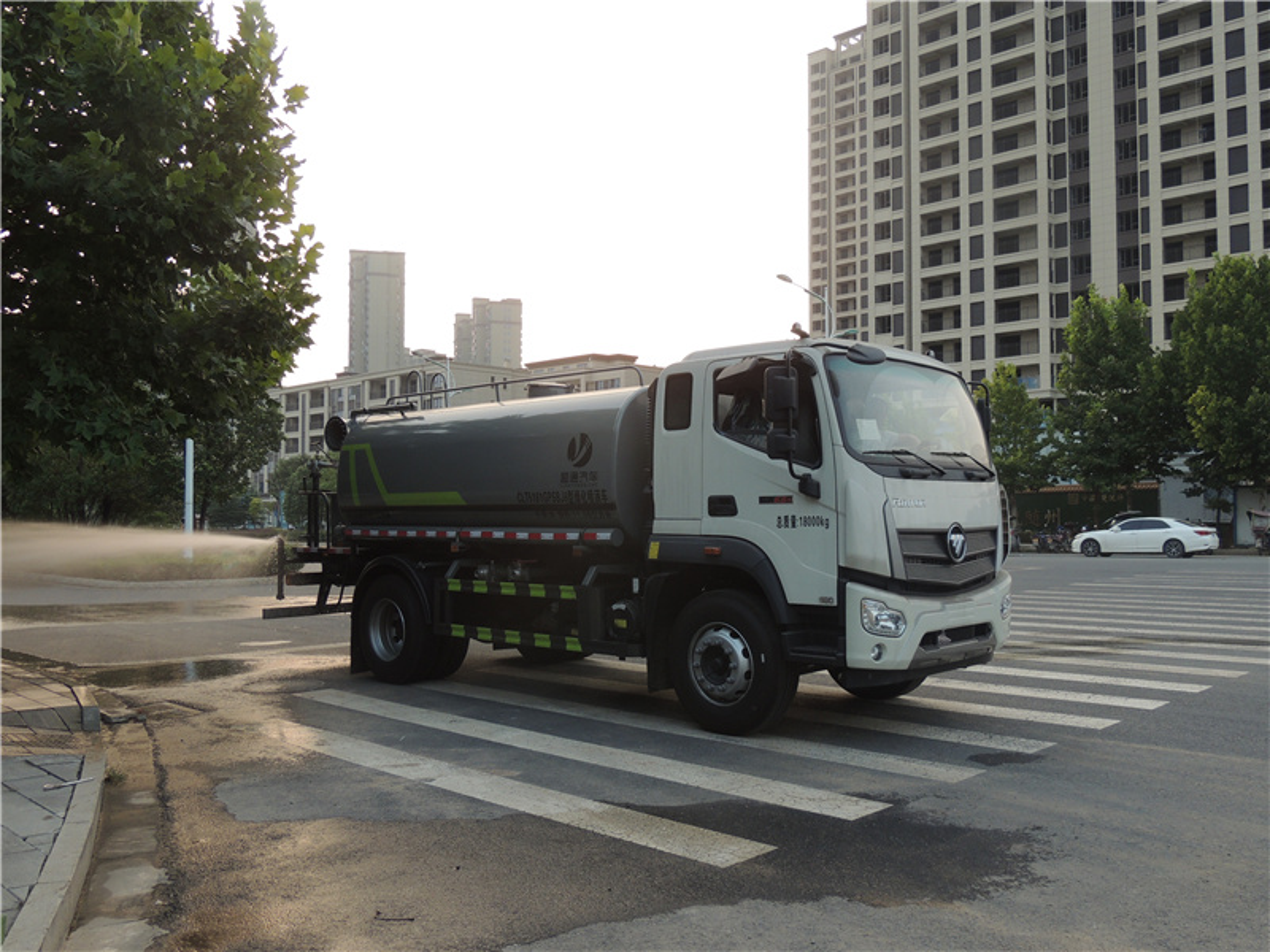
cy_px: 476
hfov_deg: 60.0
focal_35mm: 30
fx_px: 1101
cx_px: 635
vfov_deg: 46.8
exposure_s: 1/125
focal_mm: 5.3
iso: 100
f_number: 3.1
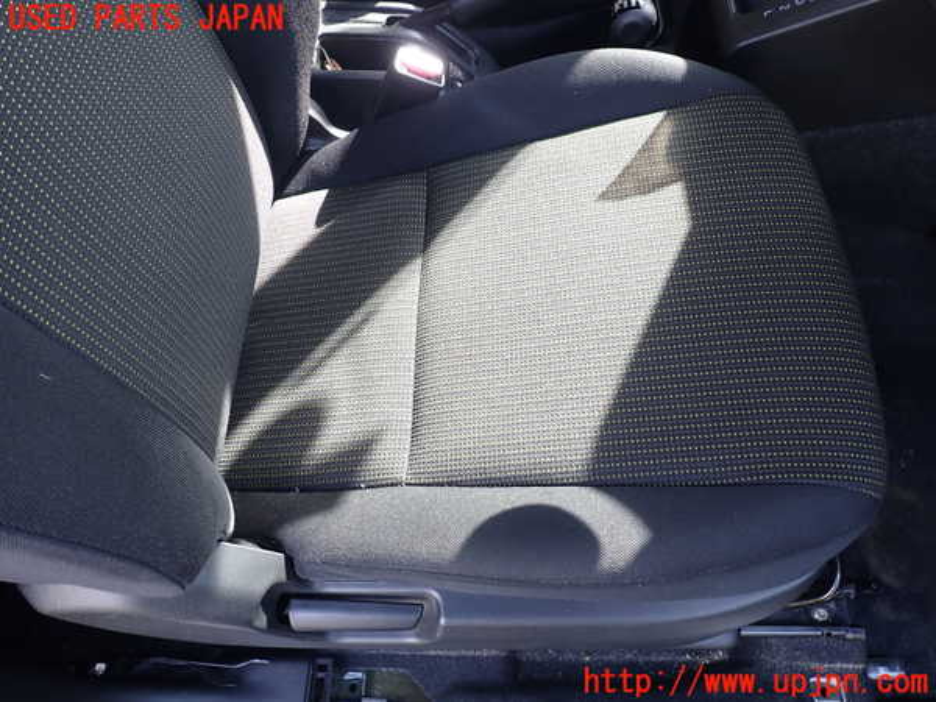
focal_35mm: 25
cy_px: 351
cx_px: 468
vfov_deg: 54.9
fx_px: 676
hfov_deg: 69.4
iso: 100
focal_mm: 4.5
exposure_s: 1/60
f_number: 2.8
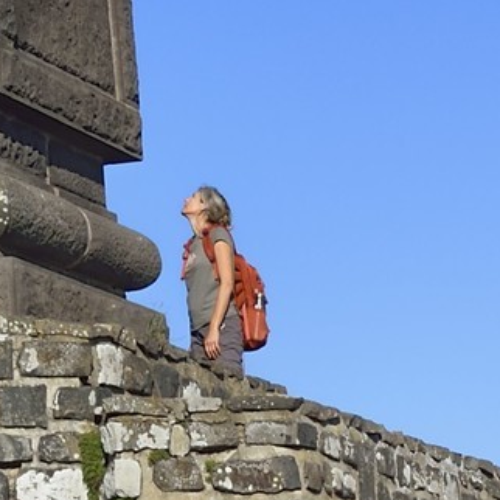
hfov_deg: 9.0
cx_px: -483
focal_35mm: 184
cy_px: -495
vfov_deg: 9.0
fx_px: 3007
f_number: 13
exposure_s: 1/250
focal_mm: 29
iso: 200
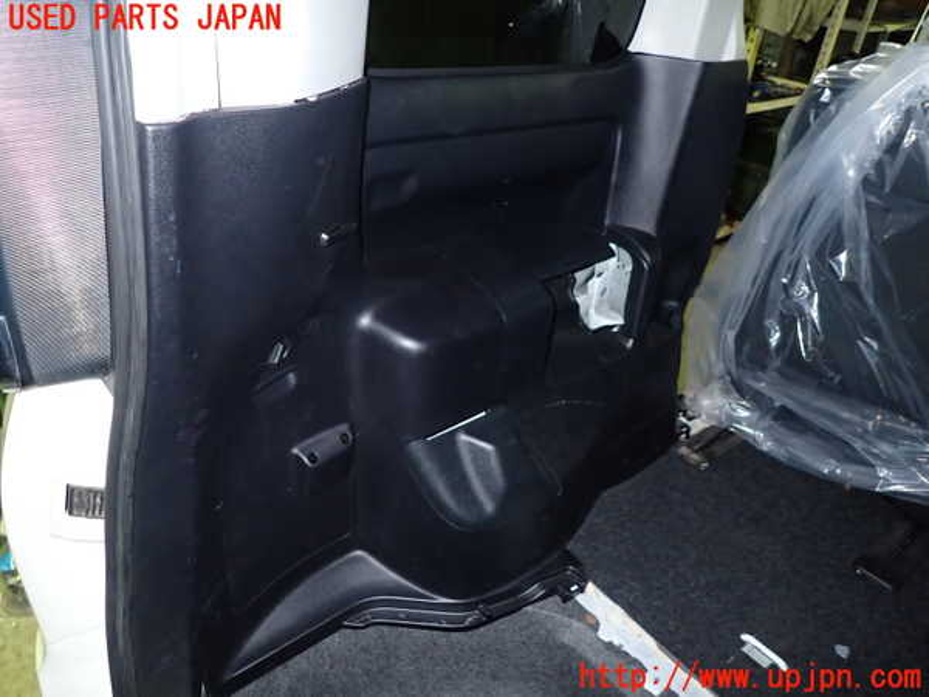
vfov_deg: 54.9
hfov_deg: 69.4
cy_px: 348
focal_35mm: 25
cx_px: 464
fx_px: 671
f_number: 2
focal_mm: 4.5
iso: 400
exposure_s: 1/30
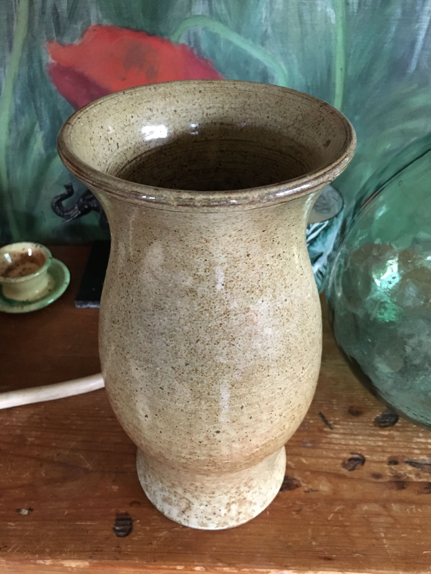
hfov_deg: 48.2
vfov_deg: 61.7
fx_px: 481
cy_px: 287
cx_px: 216
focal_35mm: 29
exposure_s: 1/17
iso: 250
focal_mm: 4.15
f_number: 2.2
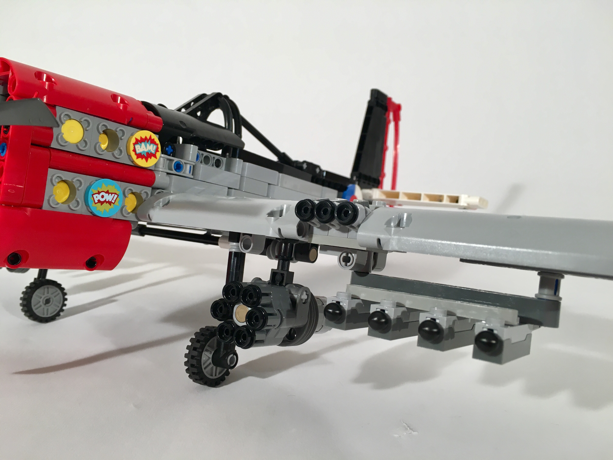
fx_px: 514
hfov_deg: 61.7
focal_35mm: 29
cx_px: 306
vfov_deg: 48.2
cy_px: 230
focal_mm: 4.15
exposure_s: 1/40
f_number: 2.2
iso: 25
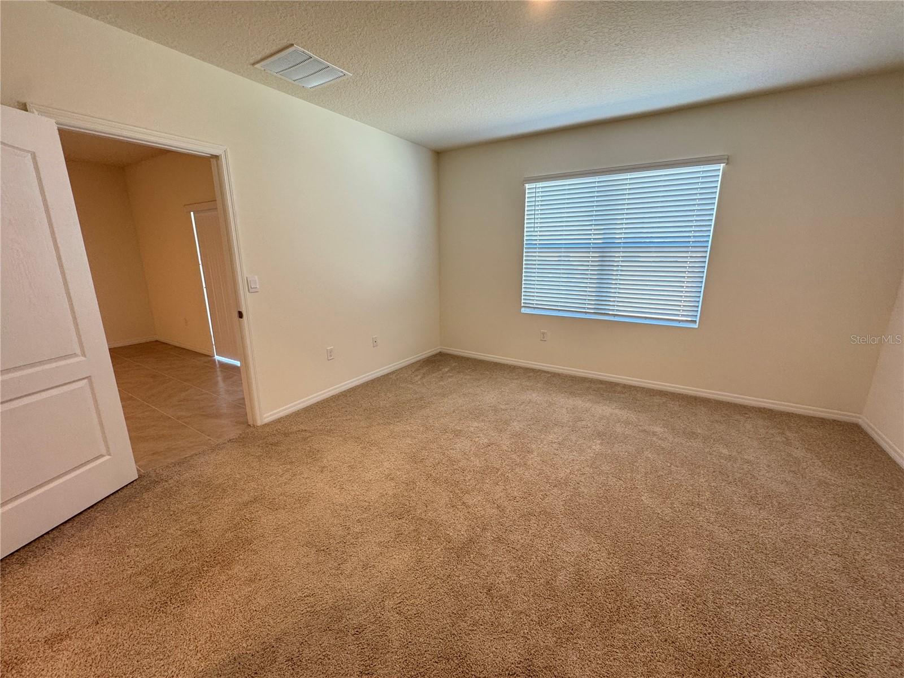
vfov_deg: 85.7
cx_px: 452
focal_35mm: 14
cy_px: 339
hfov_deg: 102.1
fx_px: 366
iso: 160
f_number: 2.2
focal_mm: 2.22
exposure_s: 1/60
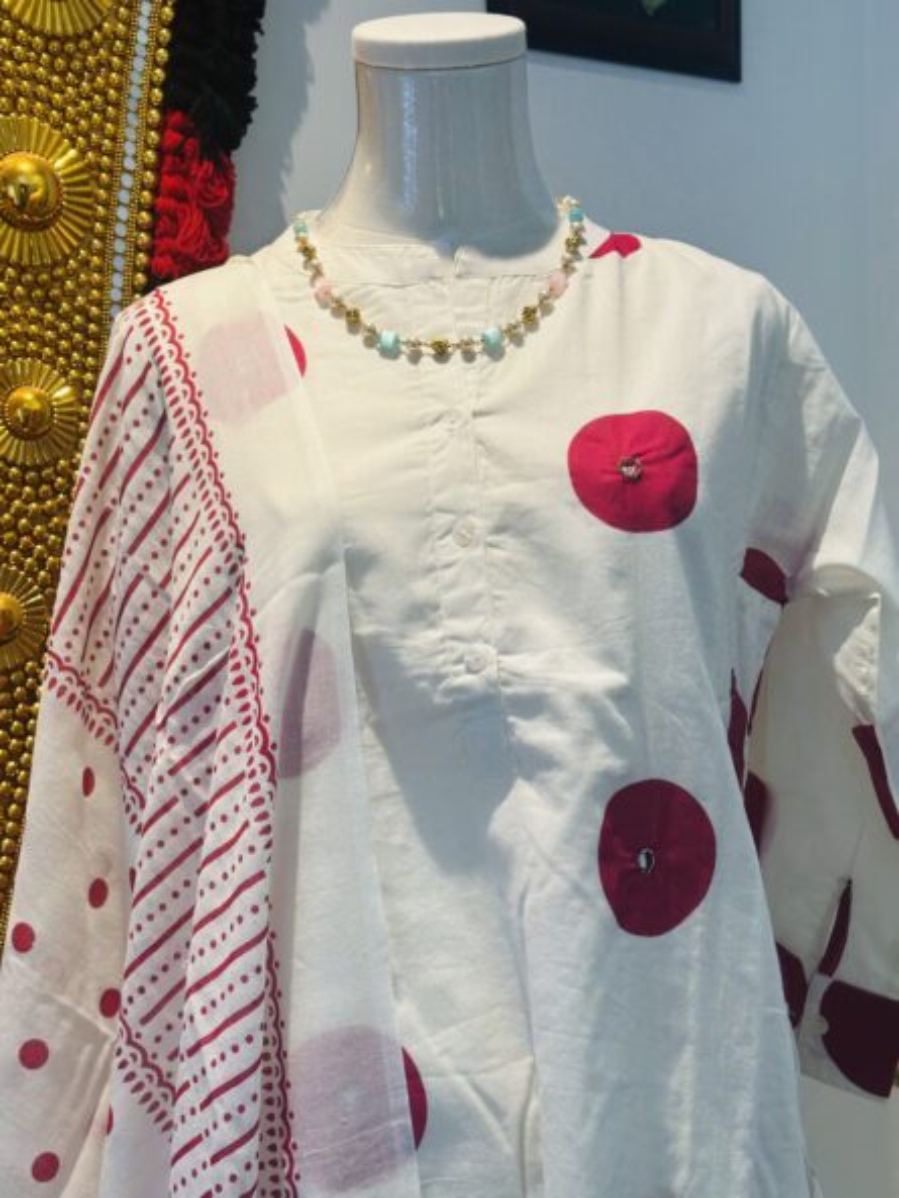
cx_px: 450
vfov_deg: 39.6
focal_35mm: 48
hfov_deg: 30.3
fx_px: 1662
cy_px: 599
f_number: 1.78
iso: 50
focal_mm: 6.86
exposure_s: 1/60
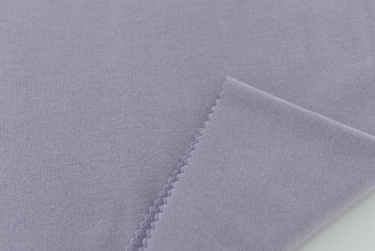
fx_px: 677
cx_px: 231
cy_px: 106
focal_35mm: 65
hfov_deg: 30.8
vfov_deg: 20.9
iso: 100
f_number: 3.5
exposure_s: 1/160
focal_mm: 50
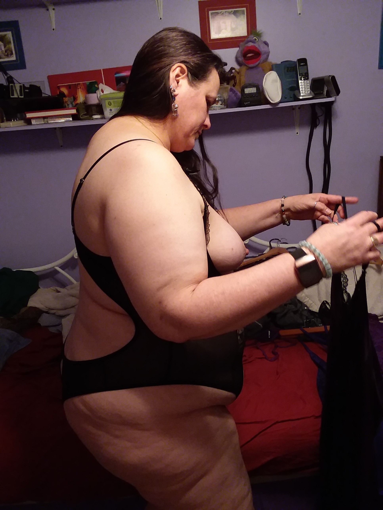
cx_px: 192
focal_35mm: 29
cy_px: 255
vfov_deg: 61.7
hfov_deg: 48.2
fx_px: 428
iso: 160
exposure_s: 1/17
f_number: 1.9
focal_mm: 2.47
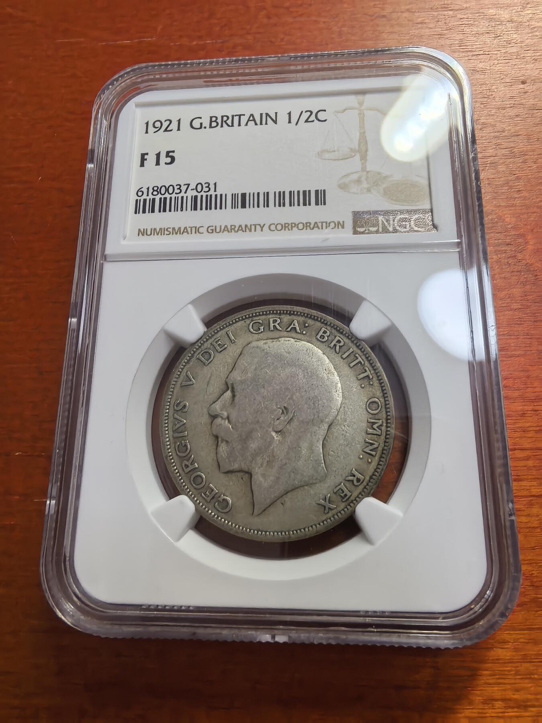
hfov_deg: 56.8
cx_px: 271
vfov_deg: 71.6
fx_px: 501
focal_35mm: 24
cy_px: 362
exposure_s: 1/100
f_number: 2.2
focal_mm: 1.68
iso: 160
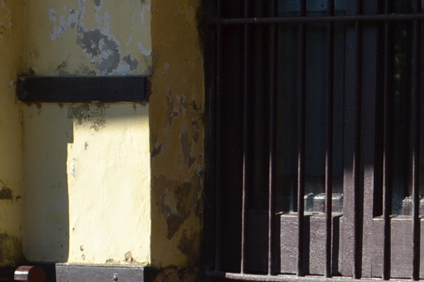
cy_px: 459
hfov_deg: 5.4
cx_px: 336
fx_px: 4473
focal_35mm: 380
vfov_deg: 3.6
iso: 125
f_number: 5.6
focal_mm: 70
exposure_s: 1/500
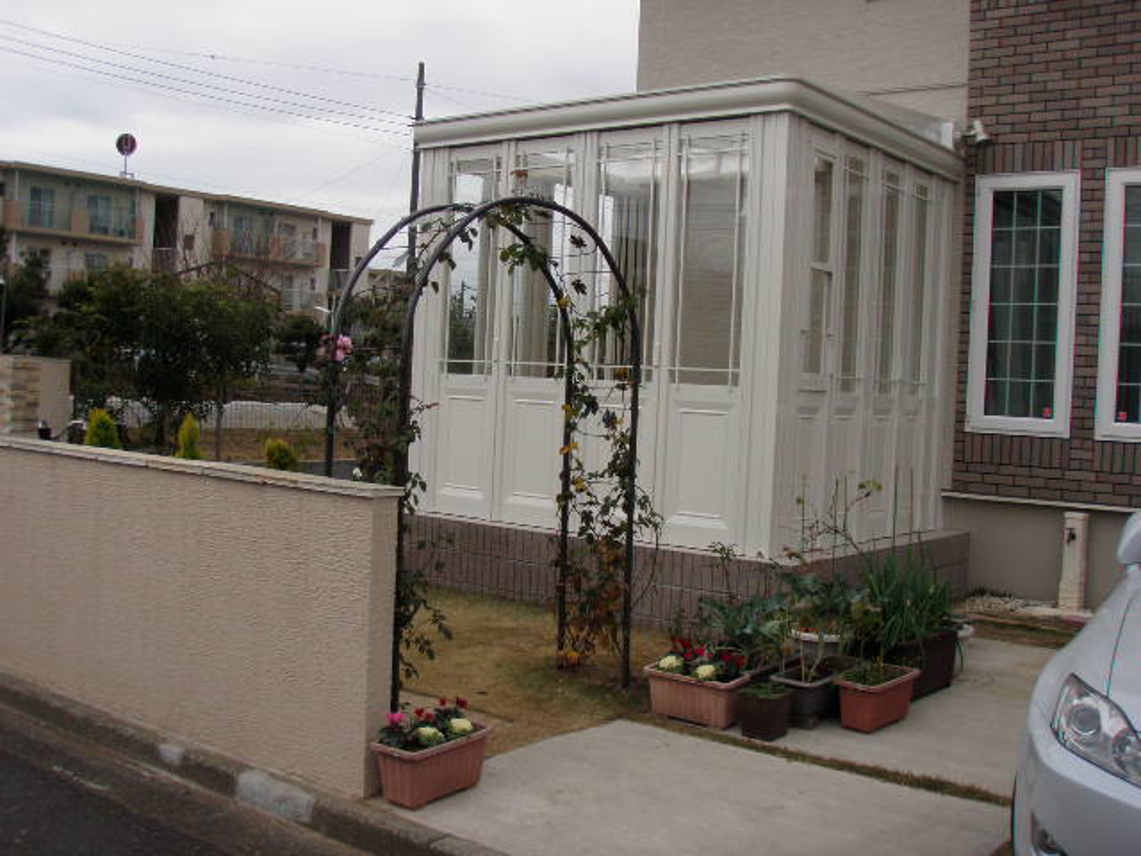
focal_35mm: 38
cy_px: 428
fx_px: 1253
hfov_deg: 49.0
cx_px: 570
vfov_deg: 37.7
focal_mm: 6.7
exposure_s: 1/320
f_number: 3.5
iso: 80
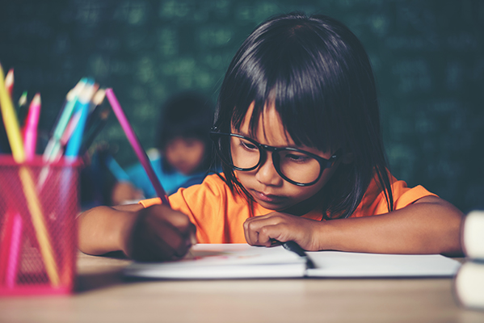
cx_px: 242
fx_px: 673
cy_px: 162
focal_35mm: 50
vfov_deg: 27.0
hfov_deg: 39.6
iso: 100
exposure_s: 1/200
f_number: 2
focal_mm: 50
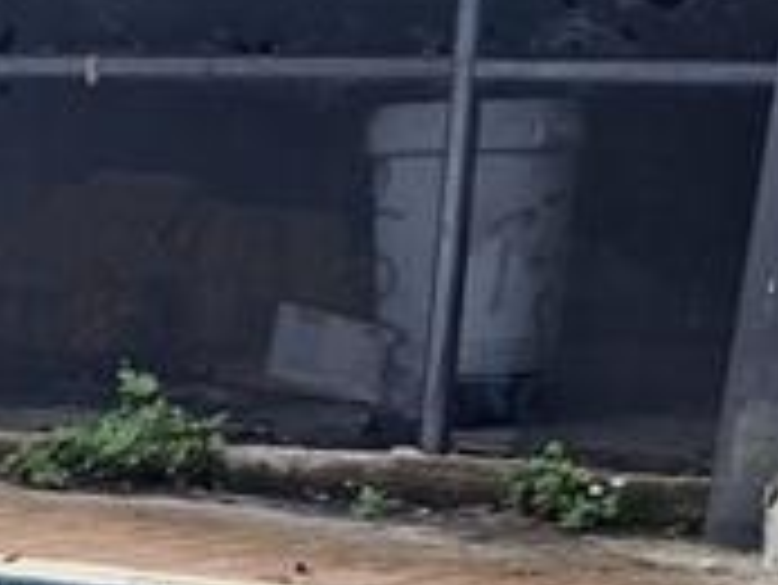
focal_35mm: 148
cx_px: -1052
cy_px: 904
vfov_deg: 9.7
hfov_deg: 11.3
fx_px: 3329
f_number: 1.8
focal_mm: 4.69
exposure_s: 1/1015
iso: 32
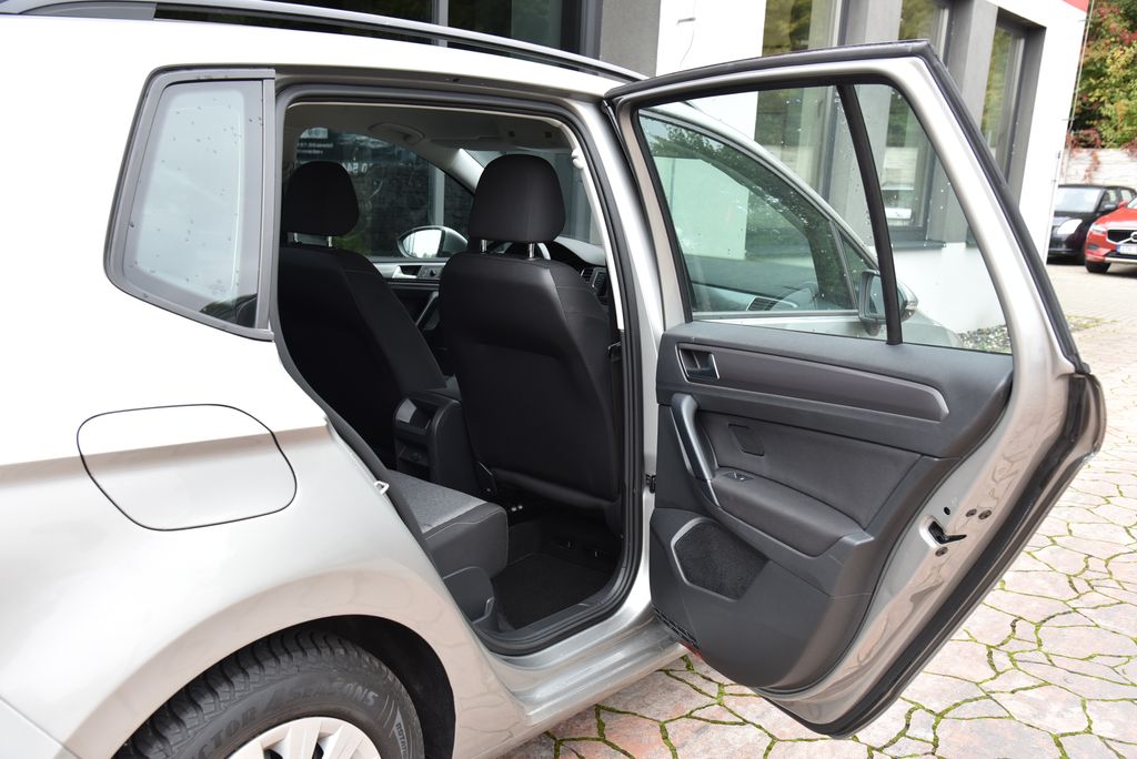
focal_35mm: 32
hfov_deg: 58.7
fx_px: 1011
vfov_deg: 41.2
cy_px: 380
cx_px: 568
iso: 500
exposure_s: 1/125
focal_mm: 32
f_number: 5.6
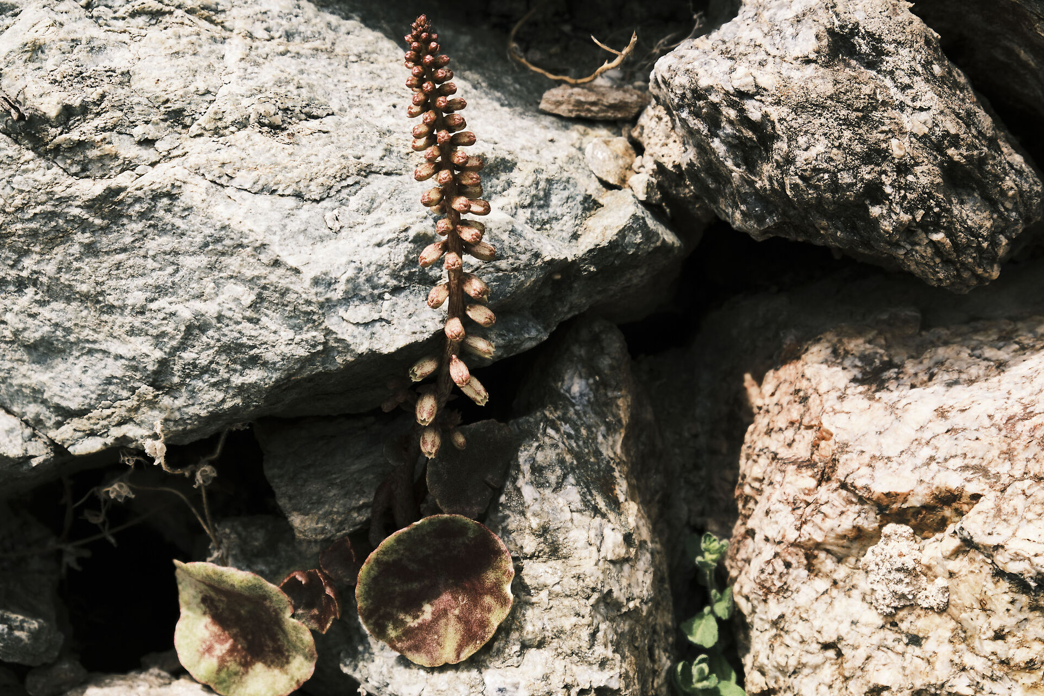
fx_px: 1856
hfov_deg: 31.4
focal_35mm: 64
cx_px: 606
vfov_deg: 21.2
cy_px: 293
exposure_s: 1/90
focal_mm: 34.3
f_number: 8
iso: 160
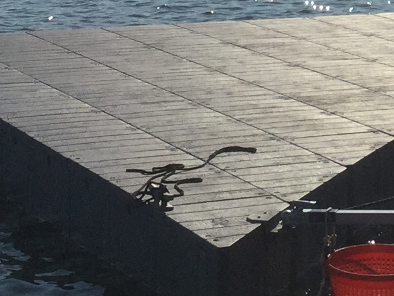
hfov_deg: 12.3
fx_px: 1798
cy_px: -157
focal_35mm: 158
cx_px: 412
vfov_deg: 9.1
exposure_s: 1/5848
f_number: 2.4
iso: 25
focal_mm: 3.3
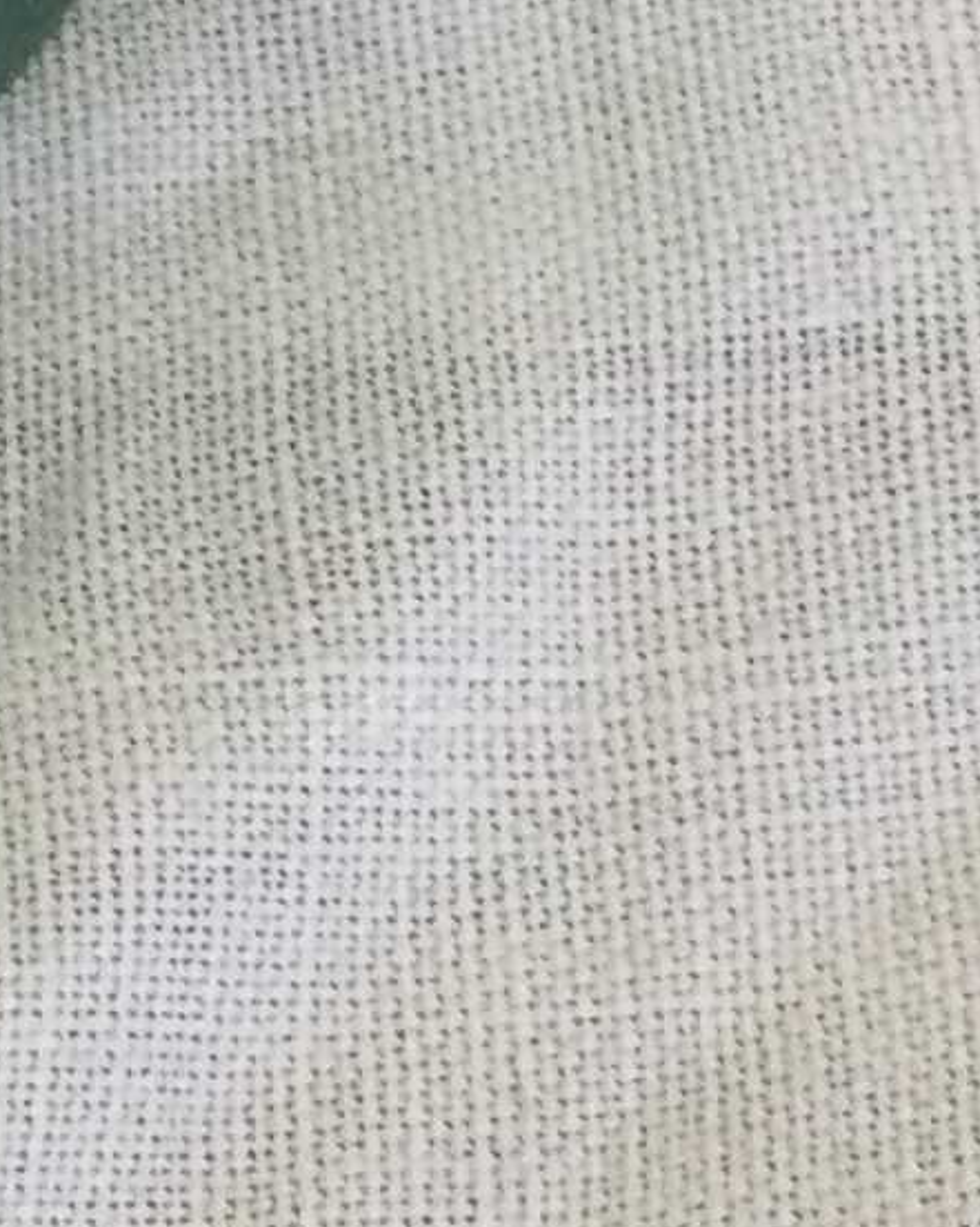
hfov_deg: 8.1
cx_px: -1256
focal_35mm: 179
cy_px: -749
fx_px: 6495
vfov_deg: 10.3
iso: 64
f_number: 2.4
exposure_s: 1/33
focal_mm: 3.3
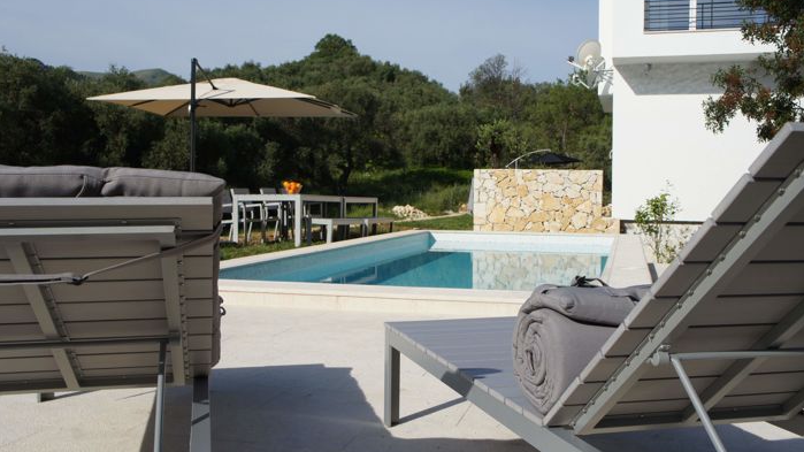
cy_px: 216
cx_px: 403
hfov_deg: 52.8
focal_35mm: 38
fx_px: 810
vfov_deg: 31.2
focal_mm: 24
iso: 200
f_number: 8
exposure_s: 1/640
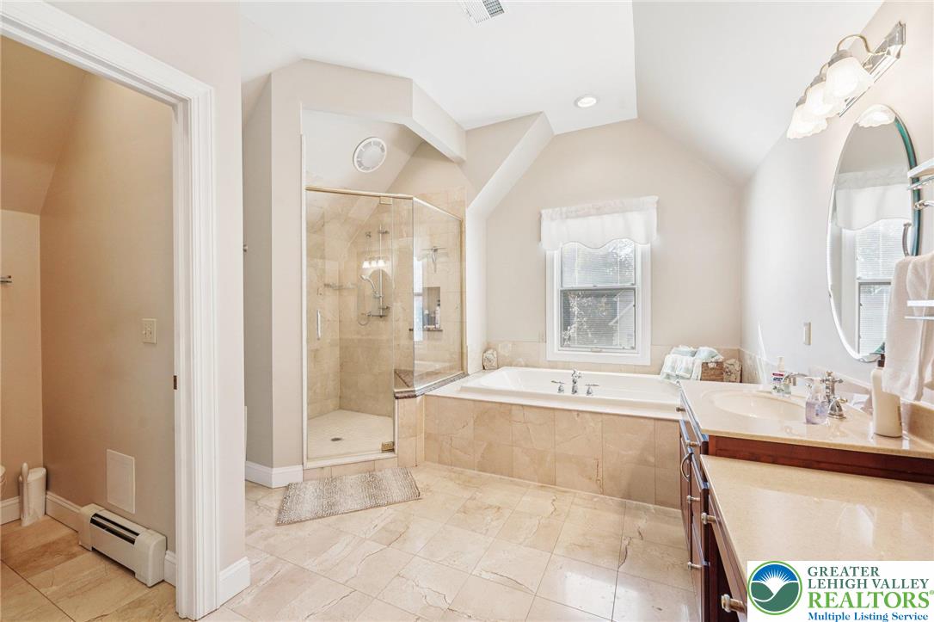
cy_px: 311
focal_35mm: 14
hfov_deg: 104.3
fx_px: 363
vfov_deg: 81.2
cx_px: 467
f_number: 8
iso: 500
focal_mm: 14
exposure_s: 1/30
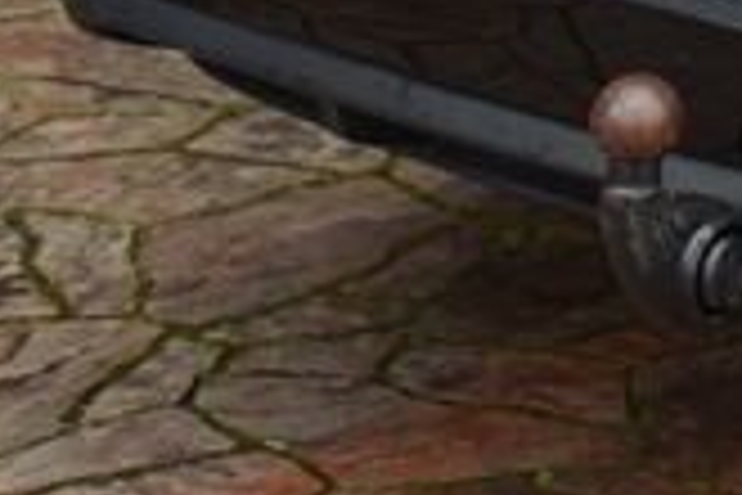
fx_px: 5626
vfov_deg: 4.9
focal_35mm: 273
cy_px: -720
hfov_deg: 7.1
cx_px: 1848
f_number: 4.5
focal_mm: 44
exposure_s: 1/80
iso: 500
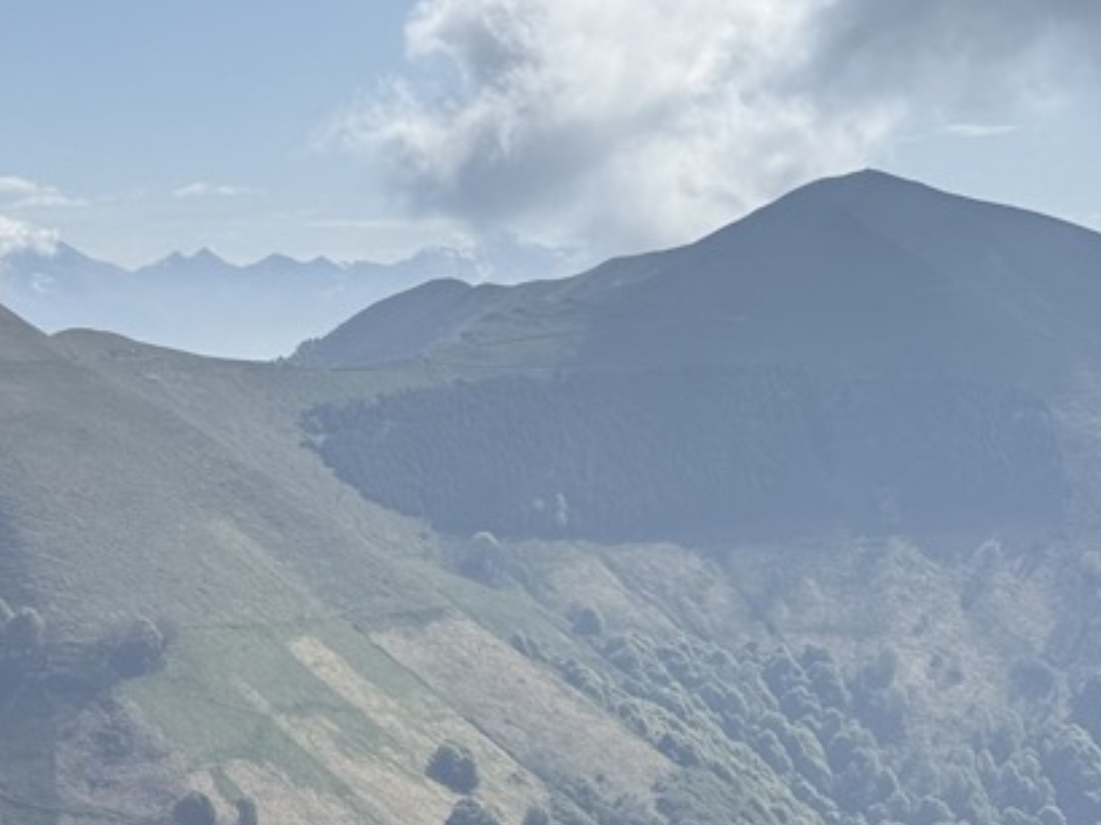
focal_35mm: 120
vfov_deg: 12.3
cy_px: 513
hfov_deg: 16.1
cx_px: -8
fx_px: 3814
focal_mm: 6.76
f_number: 1.78
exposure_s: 1/8772
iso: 64
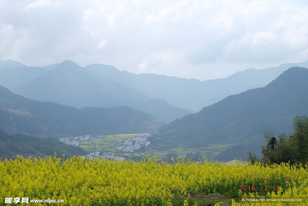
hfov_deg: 27.0
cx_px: 154
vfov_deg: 18.2
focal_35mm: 75
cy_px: 103
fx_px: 642
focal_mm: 50
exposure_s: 1/300
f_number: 8
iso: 200
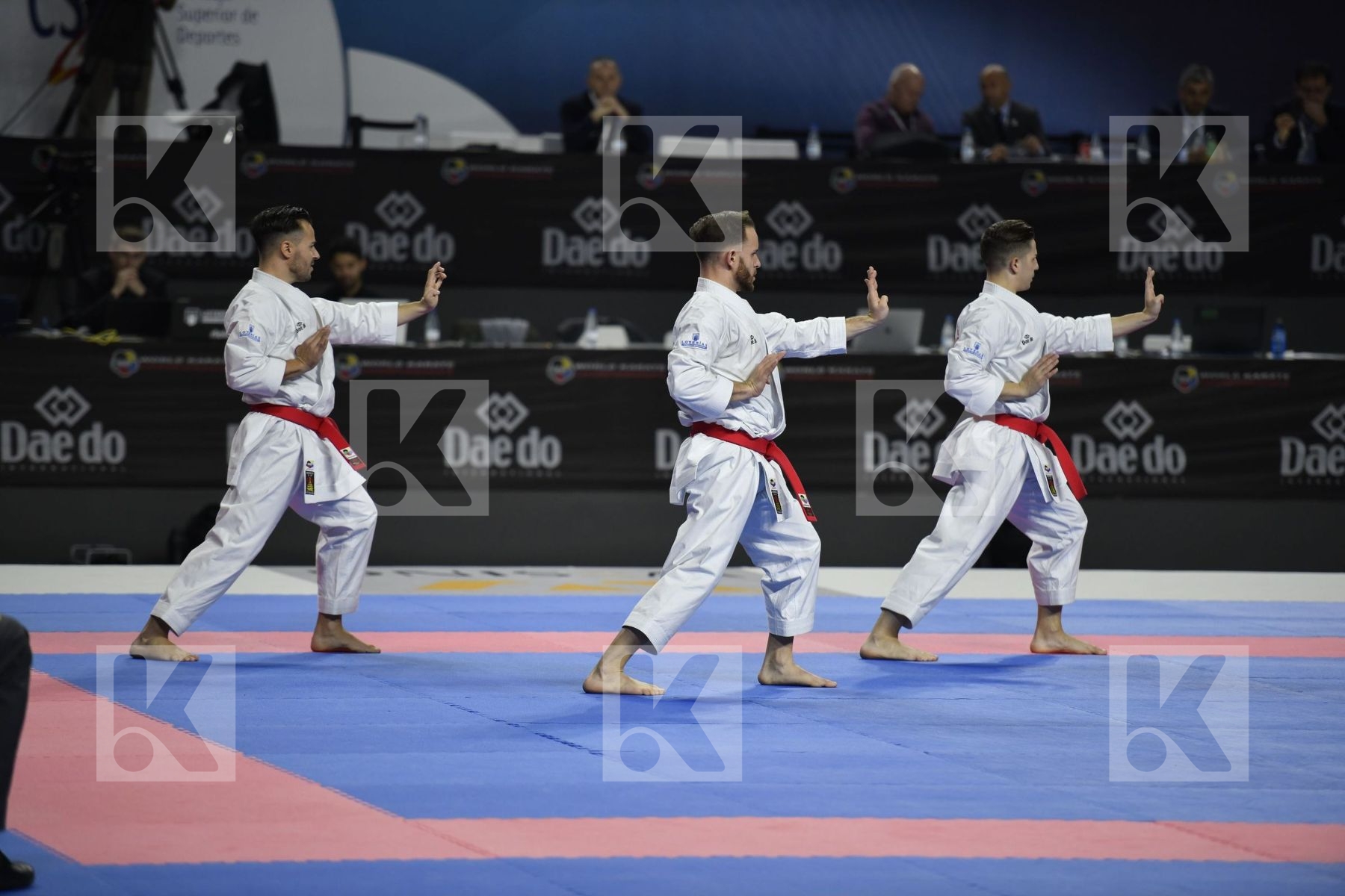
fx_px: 7472
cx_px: 672
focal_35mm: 200
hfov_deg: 10.3
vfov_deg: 6.9
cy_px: 448
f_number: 2.8
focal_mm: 200
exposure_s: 1/800
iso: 800
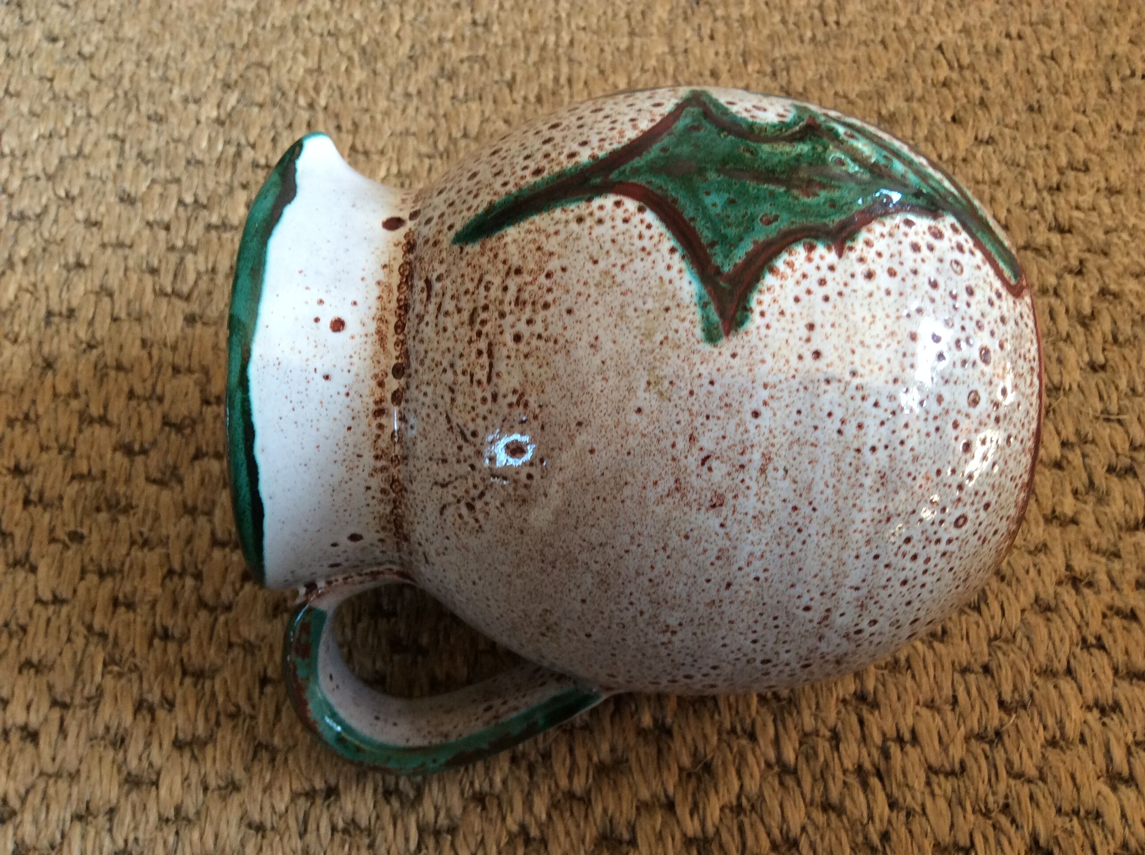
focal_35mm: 32
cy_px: 428
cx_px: 572
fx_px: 1057
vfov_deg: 44.1
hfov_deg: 56.9
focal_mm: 3.3
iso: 64
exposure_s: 1/25
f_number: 2.4
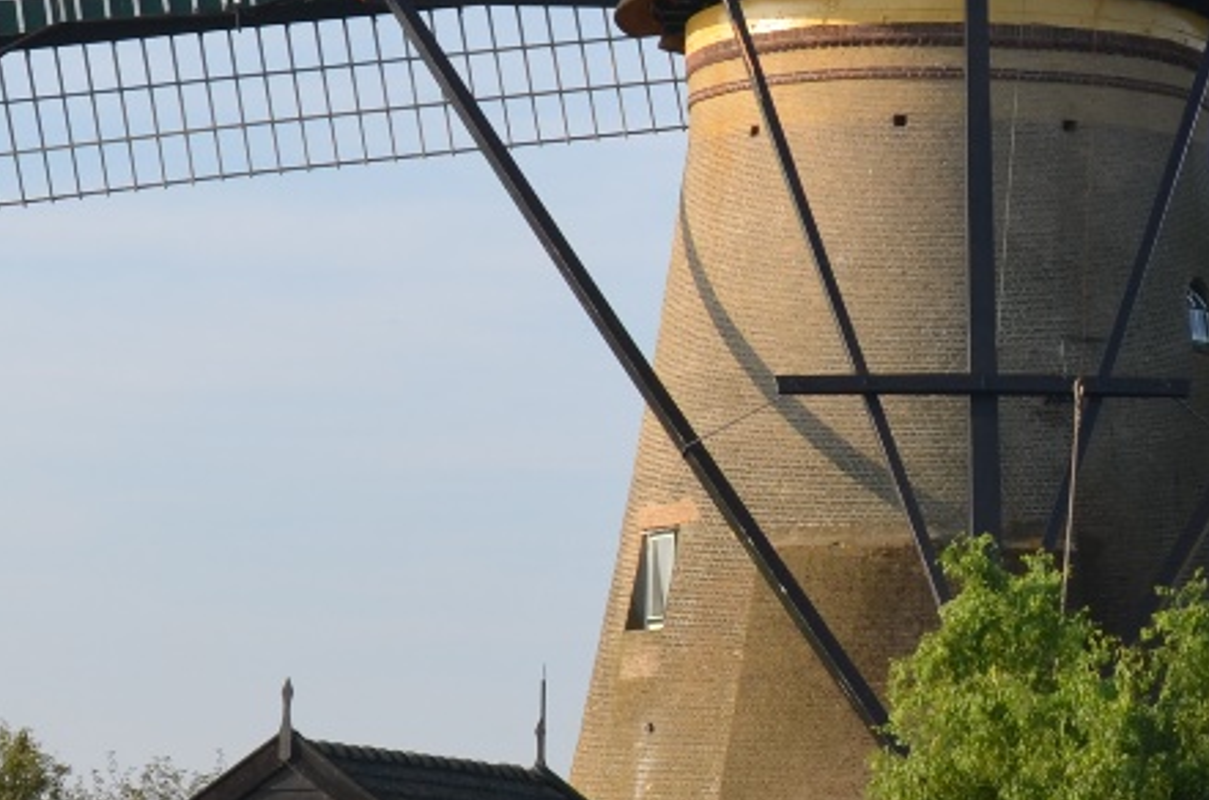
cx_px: 951
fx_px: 5831
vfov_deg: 7.9
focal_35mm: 174
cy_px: 418
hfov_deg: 11.8
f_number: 8
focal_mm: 32
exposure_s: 1/250
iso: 140
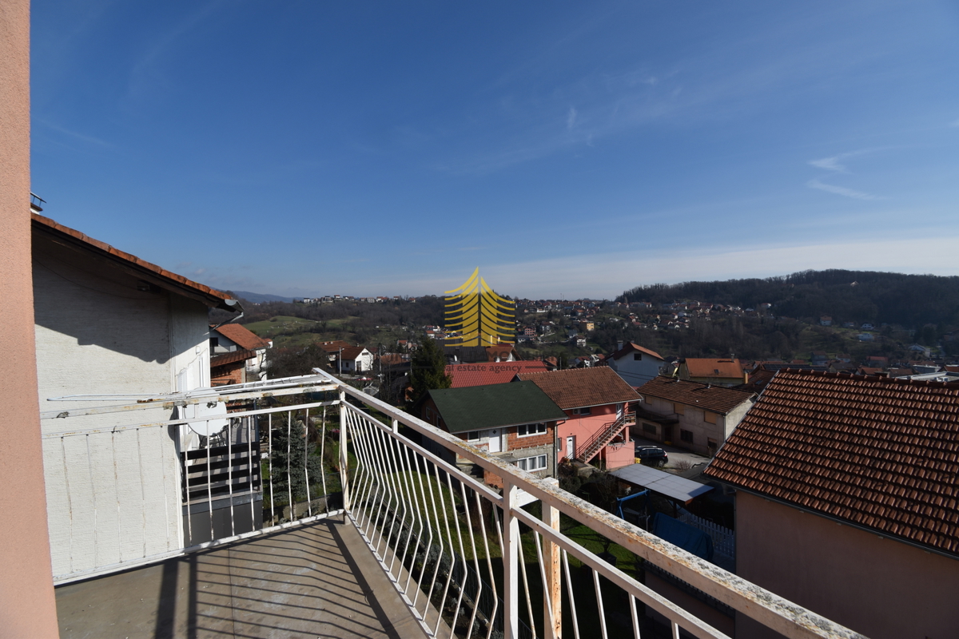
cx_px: 480
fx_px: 400
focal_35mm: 15
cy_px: 320
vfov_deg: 77.3
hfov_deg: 100.4
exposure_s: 1/320
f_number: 9
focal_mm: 10
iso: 100
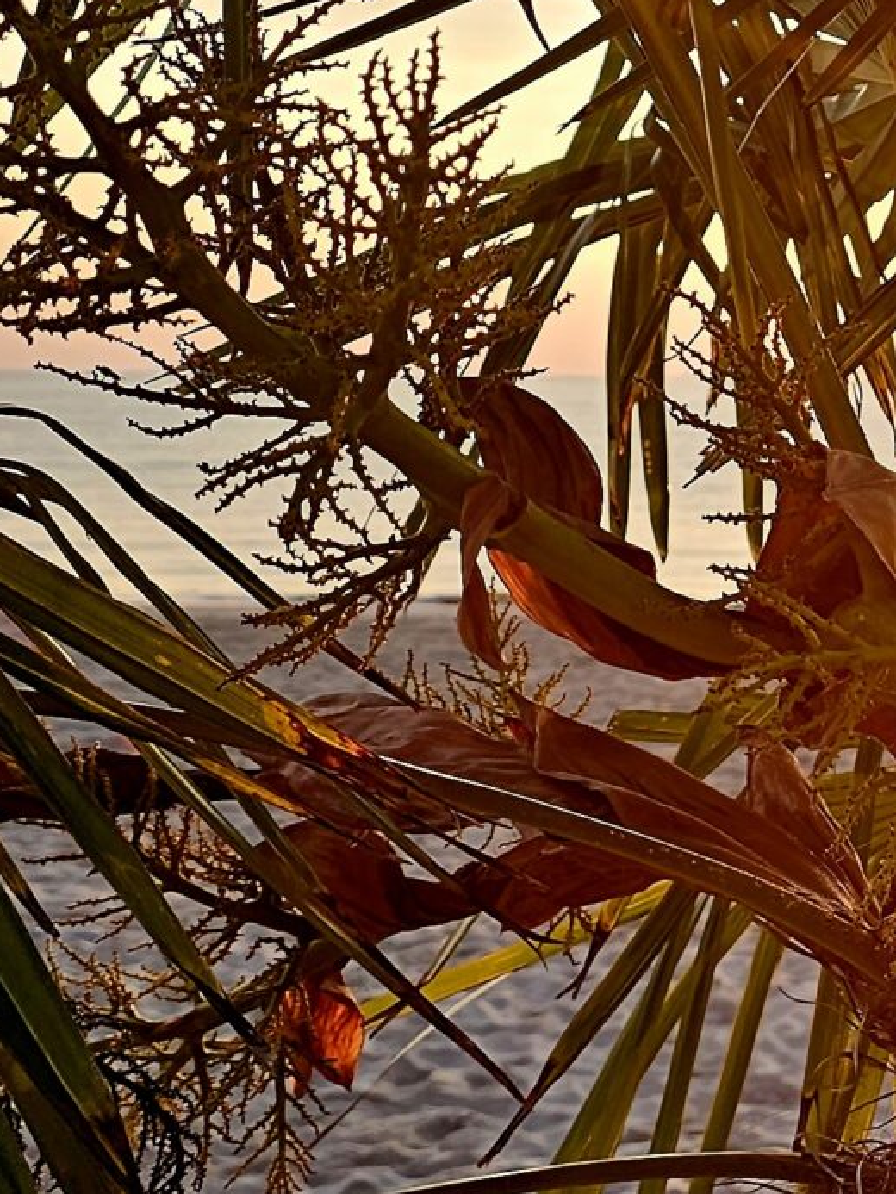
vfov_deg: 23.0
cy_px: 615
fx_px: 2933
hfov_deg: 15.9
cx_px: 1366
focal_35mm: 85
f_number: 1.7
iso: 25
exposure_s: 1/182
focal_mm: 6.3
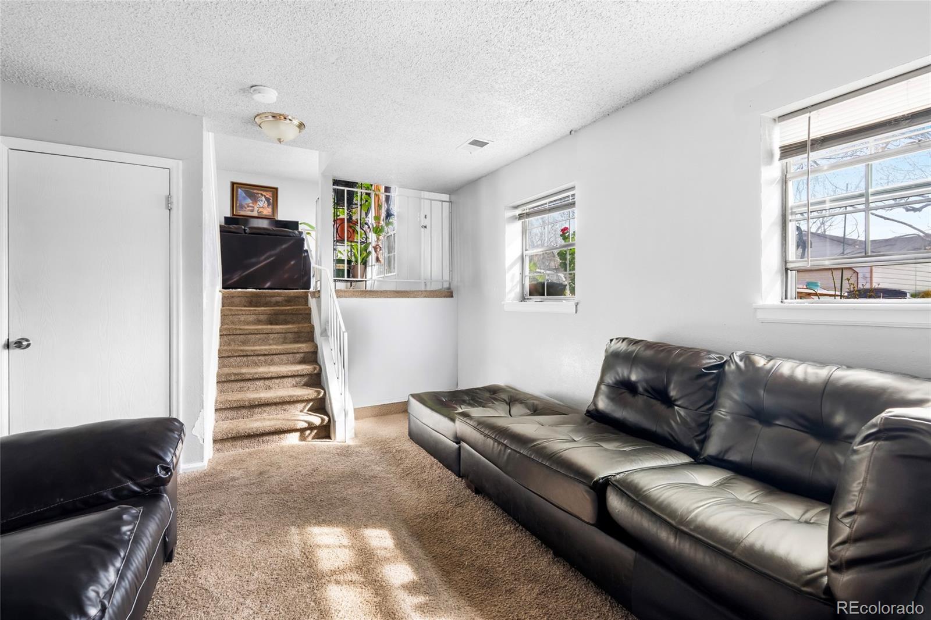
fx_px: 427
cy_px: 310
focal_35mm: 16
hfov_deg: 95.0
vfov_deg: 72.0
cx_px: 466
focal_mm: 16.5
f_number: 8
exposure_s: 1/10
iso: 320
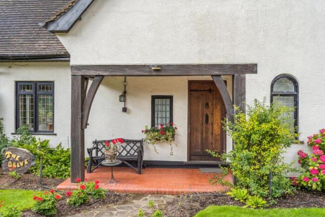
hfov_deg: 65.5
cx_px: 162
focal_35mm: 28
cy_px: 108
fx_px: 253
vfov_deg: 46.4
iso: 400
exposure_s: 1/320
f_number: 8
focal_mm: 28
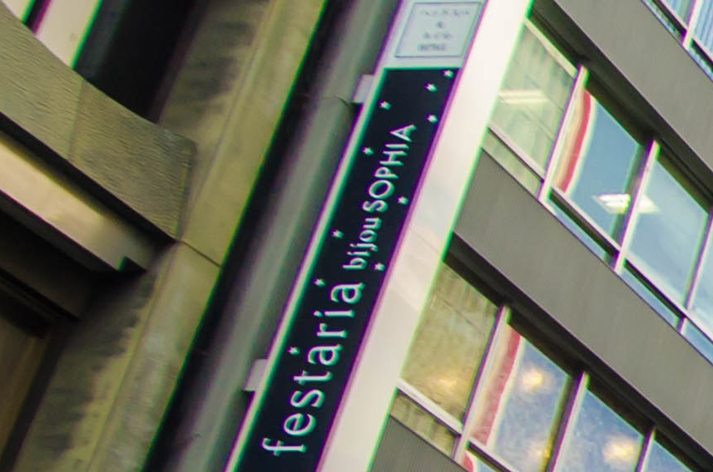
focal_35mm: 95
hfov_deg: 12.6
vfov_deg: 13.0
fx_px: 1876
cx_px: 1962
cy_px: 844
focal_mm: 11
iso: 320
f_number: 4
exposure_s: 1/320
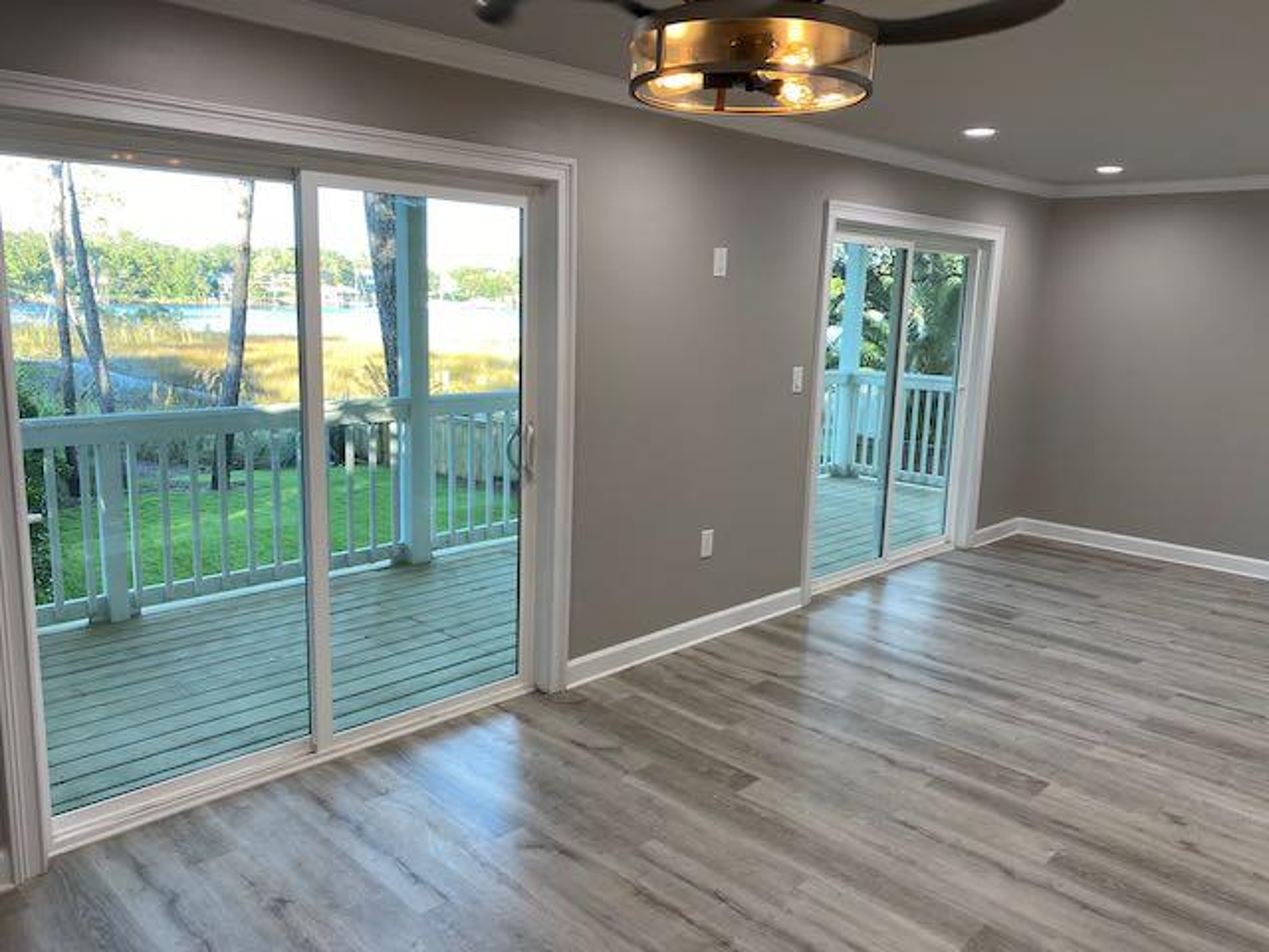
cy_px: 476
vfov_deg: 53.1
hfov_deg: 67.3
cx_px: 634
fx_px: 953
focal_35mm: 26
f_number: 1.8
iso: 64
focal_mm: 4.25
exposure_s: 1/120
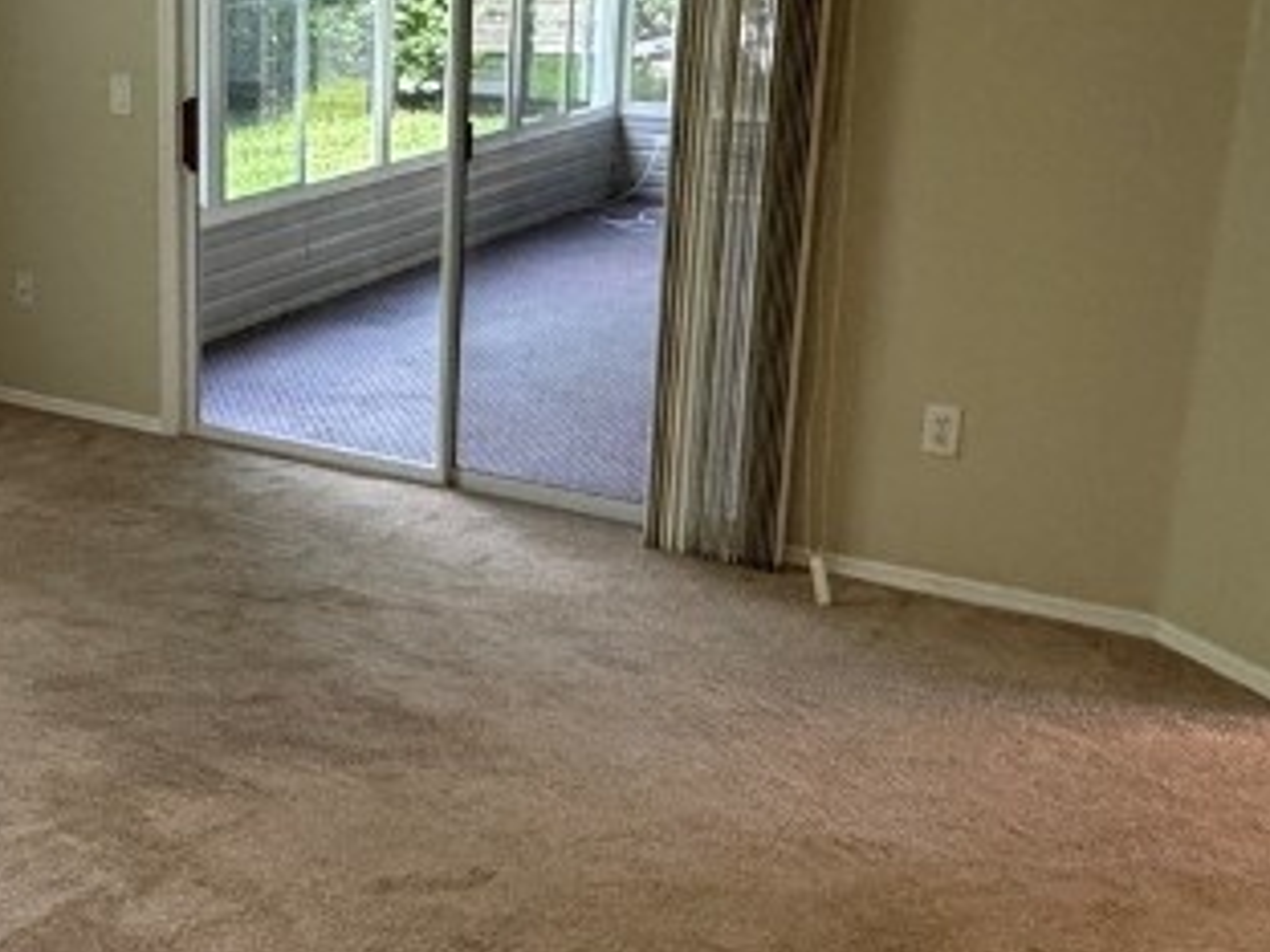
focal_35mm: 46
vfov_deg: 31.4
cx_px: 41
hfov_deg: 37.5
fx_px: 1688
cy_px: 378
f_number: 2.2
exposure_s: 1/120
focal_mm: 2.22
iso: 320
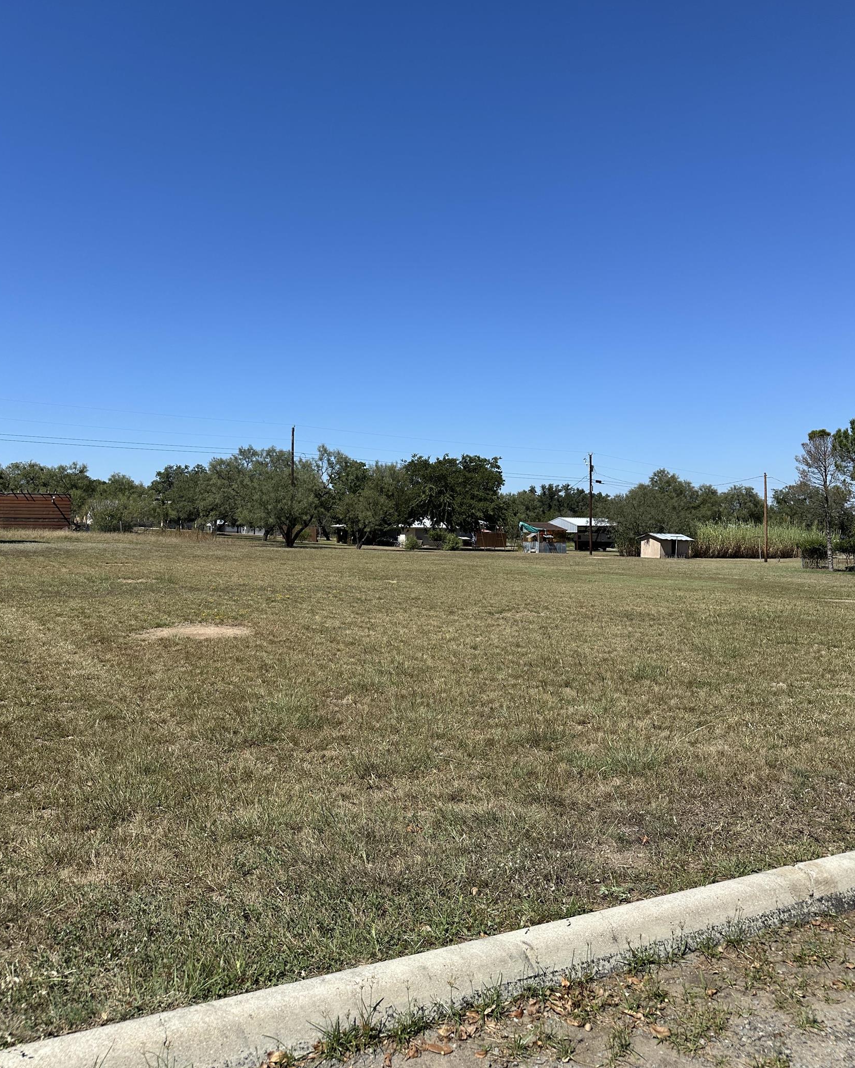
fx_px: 822
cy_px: 501
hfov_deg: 54.9
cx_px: 422
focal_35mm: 26
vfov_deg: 66.0
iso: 80
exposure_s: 1/5848
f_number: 1.78
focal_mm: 6.86
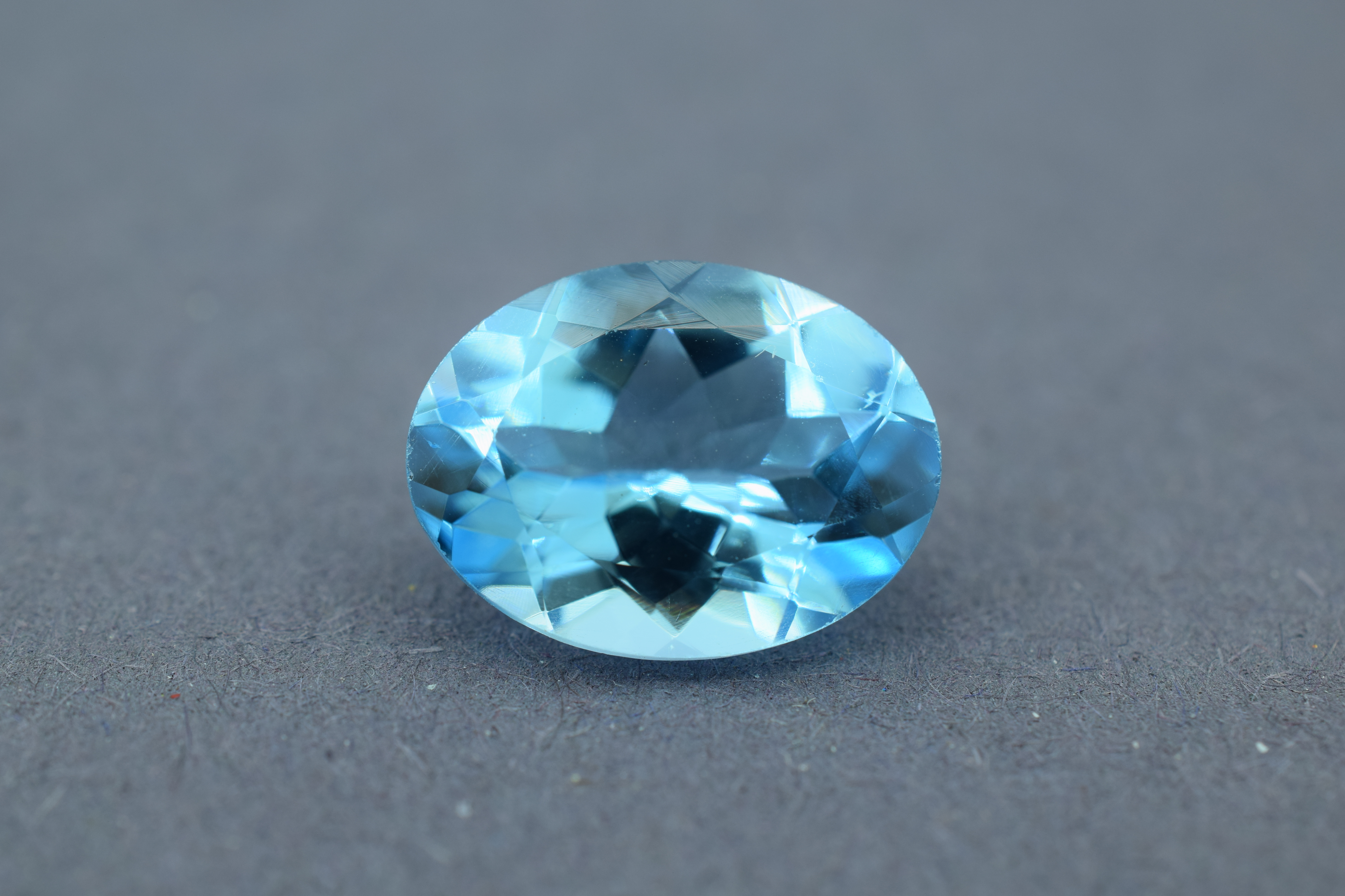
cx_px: 674
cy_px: 443
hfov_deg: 32.9
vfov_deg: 22.3
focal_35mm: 61
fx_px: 2279
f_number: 8
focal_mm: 40
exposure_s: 1/250
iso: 220
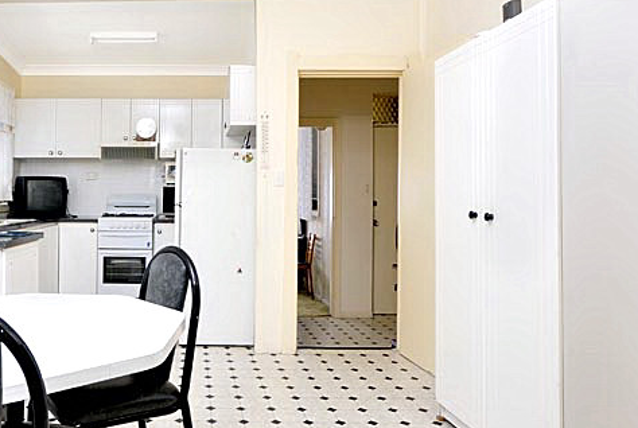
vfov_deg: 46.8
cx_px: 176
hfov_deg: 62.7
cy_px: 222
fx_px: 494
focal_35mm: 28
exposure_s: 1/40
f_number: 7.1
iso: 100
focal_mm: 11
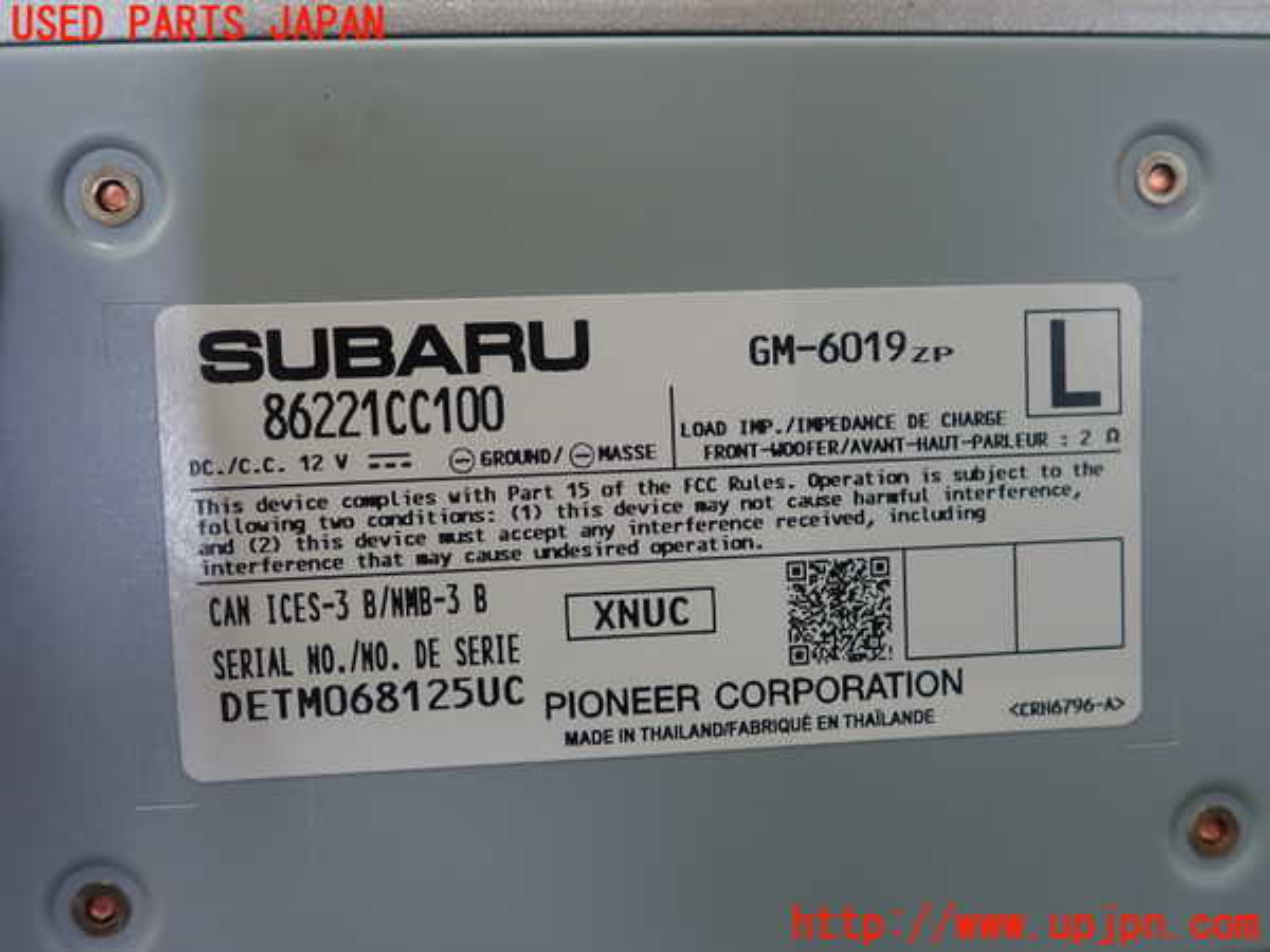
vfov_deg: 46.8
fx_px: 1101
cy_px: 476
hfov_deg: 60.0
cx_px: 635
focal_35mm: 30
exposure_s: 1/125
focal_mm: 5.5
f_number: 2.3
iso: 100
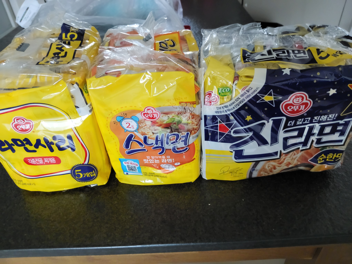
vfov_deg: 53.1
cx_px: 176
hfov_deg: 67.3
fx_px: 264
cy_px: 132
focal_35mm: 26
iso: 640
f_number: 1.8
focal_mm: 3.98
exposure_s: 1/50
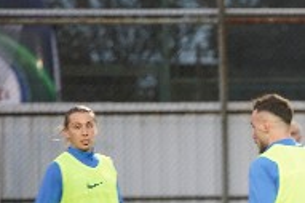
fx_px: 5942
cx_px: 450
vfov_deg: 2.0
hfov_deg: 2.9
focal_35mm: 702
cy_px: 212
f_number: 3.2
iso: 2000
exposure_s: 1/250
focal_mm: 200
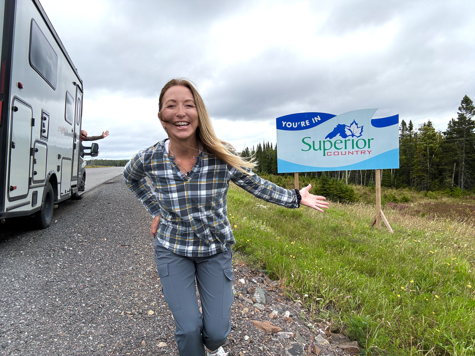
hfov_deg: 73.9
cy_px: 178
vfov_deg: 58.9
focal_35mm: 23
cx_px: 238
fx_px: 316
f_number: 1.9
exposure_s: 1/1000
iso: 25
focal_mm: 2.7
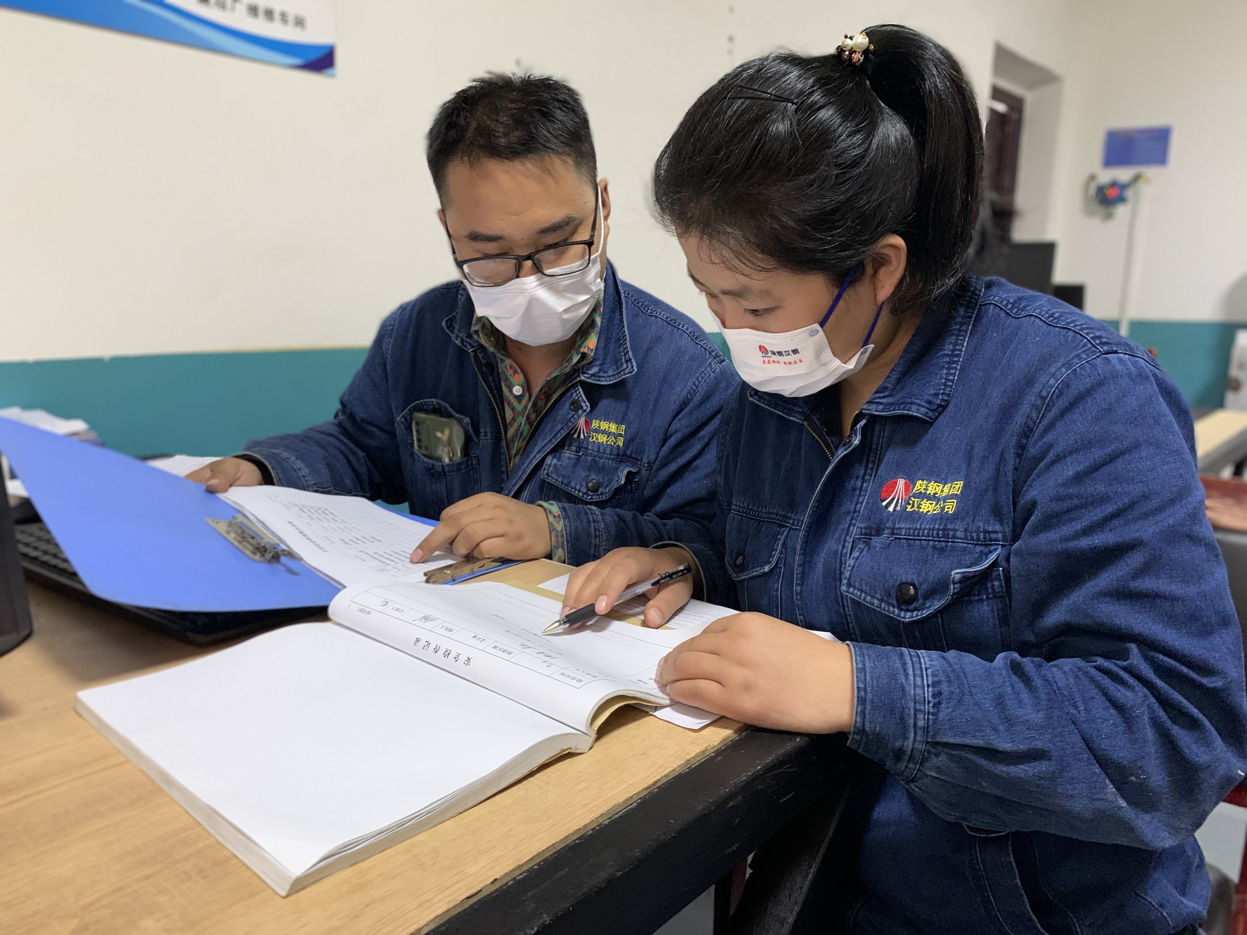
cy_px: 468
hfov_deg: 67.3
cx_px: 624
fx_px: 937
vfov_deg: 53.1
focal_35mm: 26
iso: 400
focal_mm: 4.25
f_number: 1.8
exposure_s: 1/25
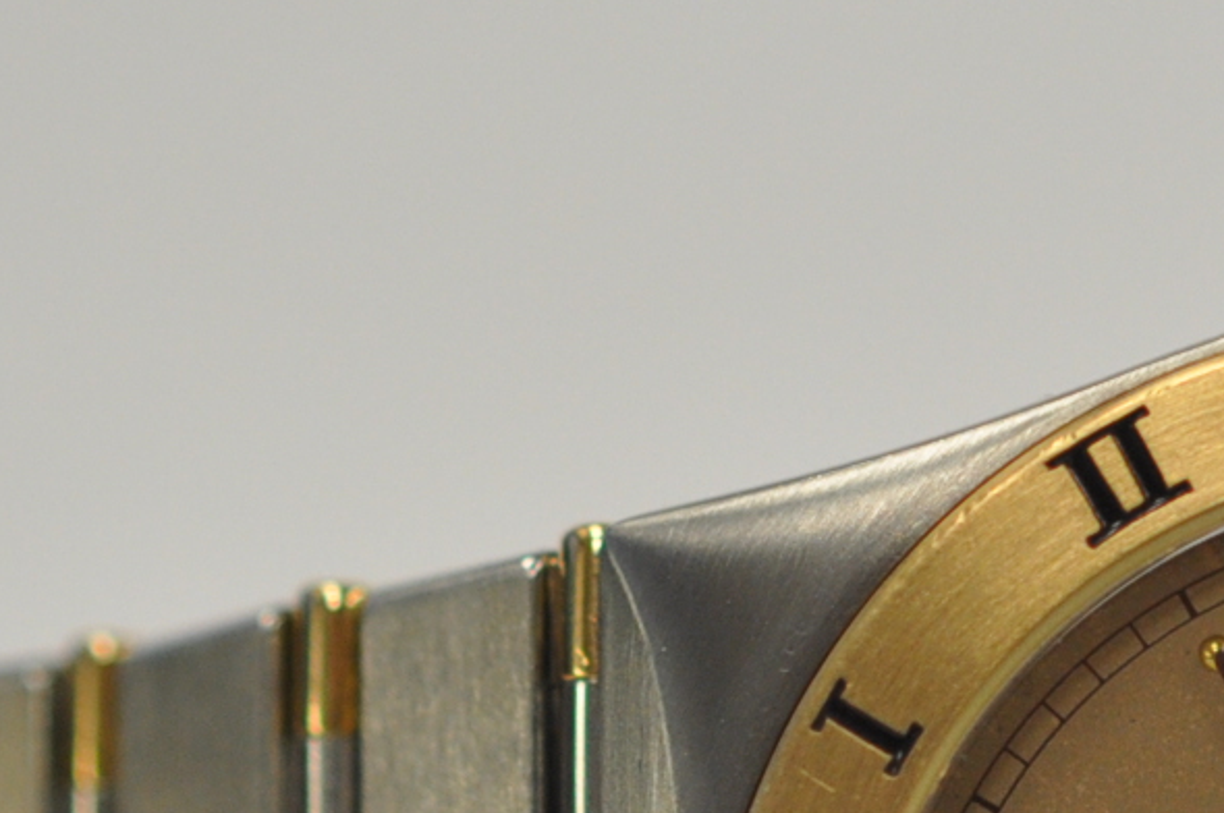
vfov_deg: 4.2
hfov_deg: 6.3
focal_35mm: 327
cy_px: 1149
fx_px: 11106
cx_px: 1456
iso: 560
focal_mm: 60
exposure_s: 1/250
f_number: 4
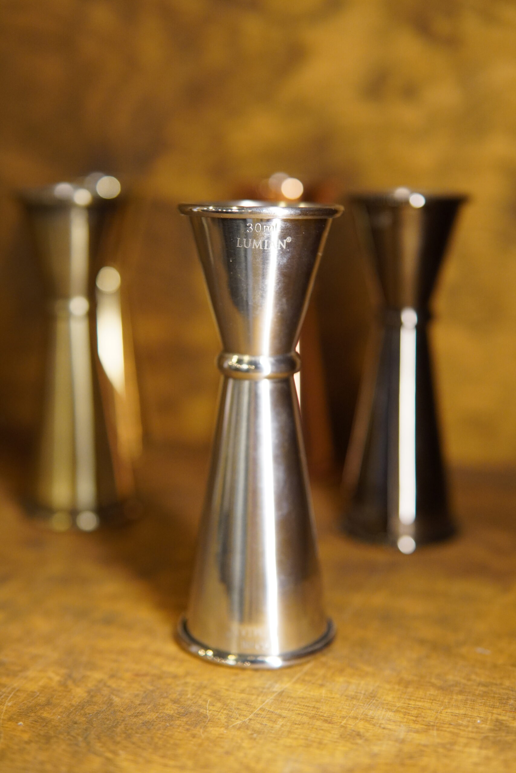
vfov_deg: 43.6
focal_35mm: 45
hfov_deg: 29.9
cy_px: 386
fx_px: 967
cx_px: 258
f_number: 2.2
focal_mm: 30
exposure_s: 1/160
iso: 1600
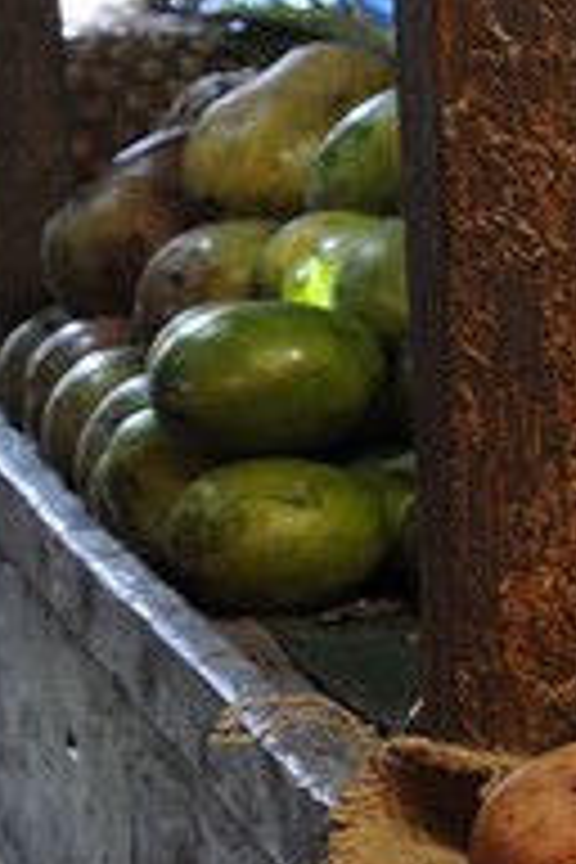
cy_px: -68
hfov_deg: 4.3
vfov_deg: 7.9
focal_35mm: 258
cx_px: 3280
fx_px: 6192
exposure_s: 1/50
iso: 800
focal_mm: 31
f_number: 5
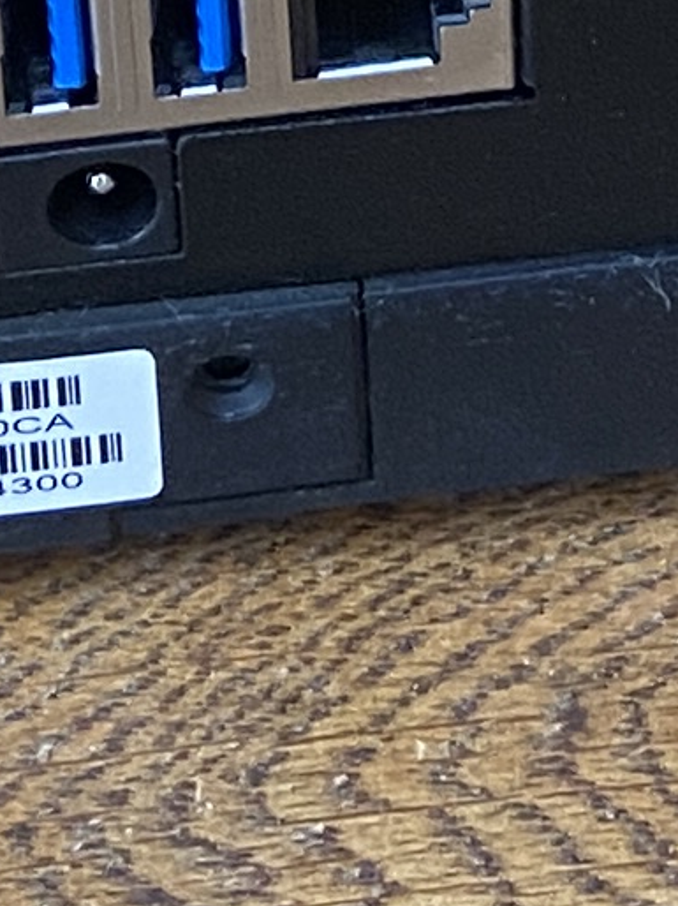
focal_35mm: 204
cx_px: 893
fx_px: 5332
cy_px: -1214
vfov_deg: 8.8
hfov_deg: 7.2
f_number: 1.8
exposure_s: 1/63
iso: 125
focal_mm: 4.25
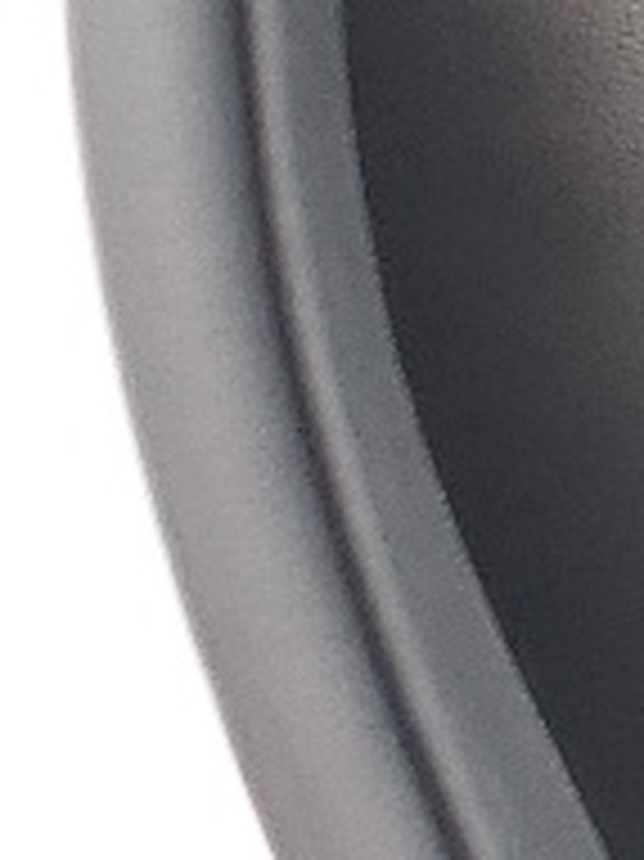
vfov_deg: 9.1
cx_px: 3022
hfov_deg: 5.5
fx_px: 5414
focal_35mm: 218
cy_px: 419
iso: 53
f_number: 1.5
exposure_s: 1/120
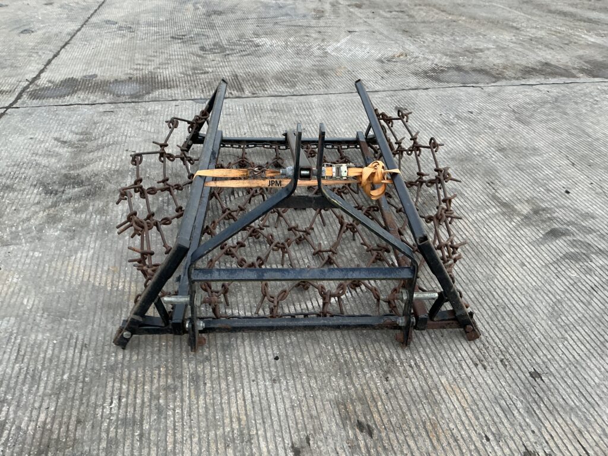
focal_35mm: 28
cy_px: 228
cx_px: 304
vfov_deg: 49.7
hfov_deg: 63.4
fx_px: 492
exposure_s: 1/122
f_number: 1.8
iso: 20
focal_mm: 3
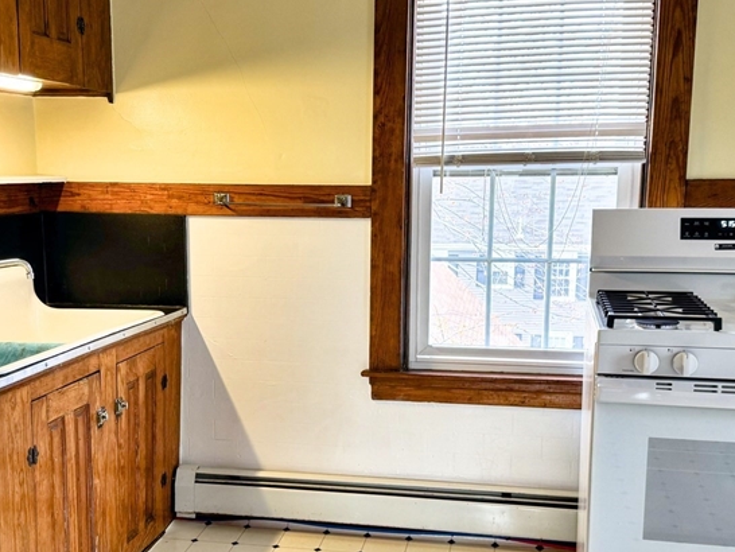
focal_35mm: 45
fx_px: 956
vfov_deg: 32.0
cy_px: 347
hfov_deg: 42.0
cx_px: 323
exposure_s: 1/60
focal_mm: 6.76
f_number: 1.78
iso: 125
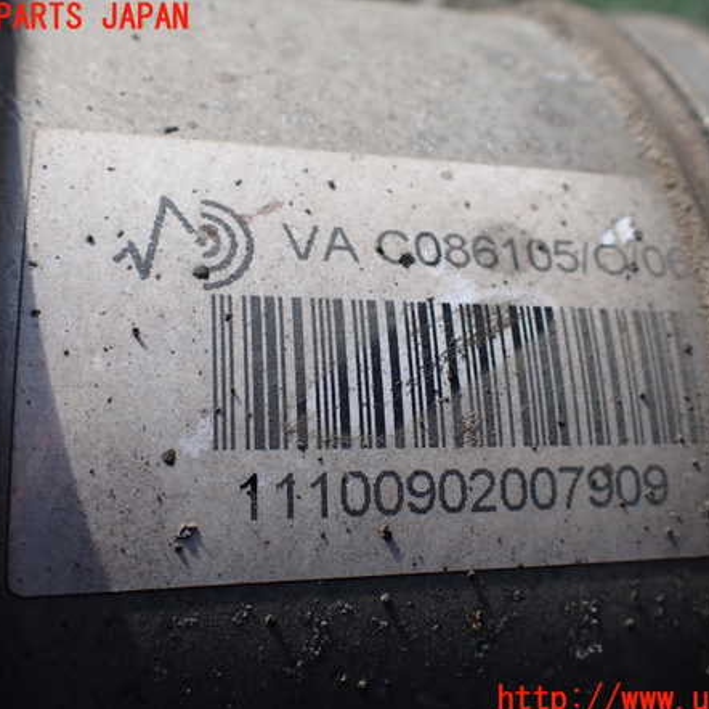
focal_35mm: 36
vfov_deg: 46.0
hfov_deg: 46.0
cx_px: 379
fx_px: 834
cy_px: 359
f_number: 3.2
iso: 100
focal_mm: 5.4
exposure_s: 1/500
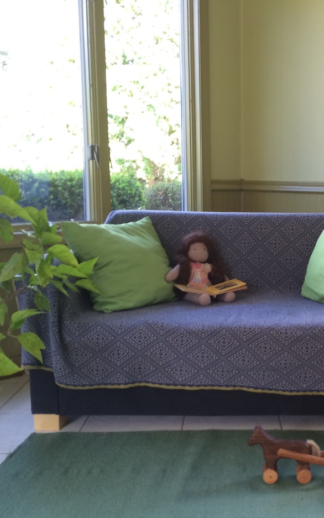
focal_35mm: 42
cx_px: 302
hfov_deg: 29.1
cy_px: 260
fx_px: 593
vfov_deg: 47.2
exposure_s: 1/40
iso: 40
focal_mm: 4.15
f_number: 2.2
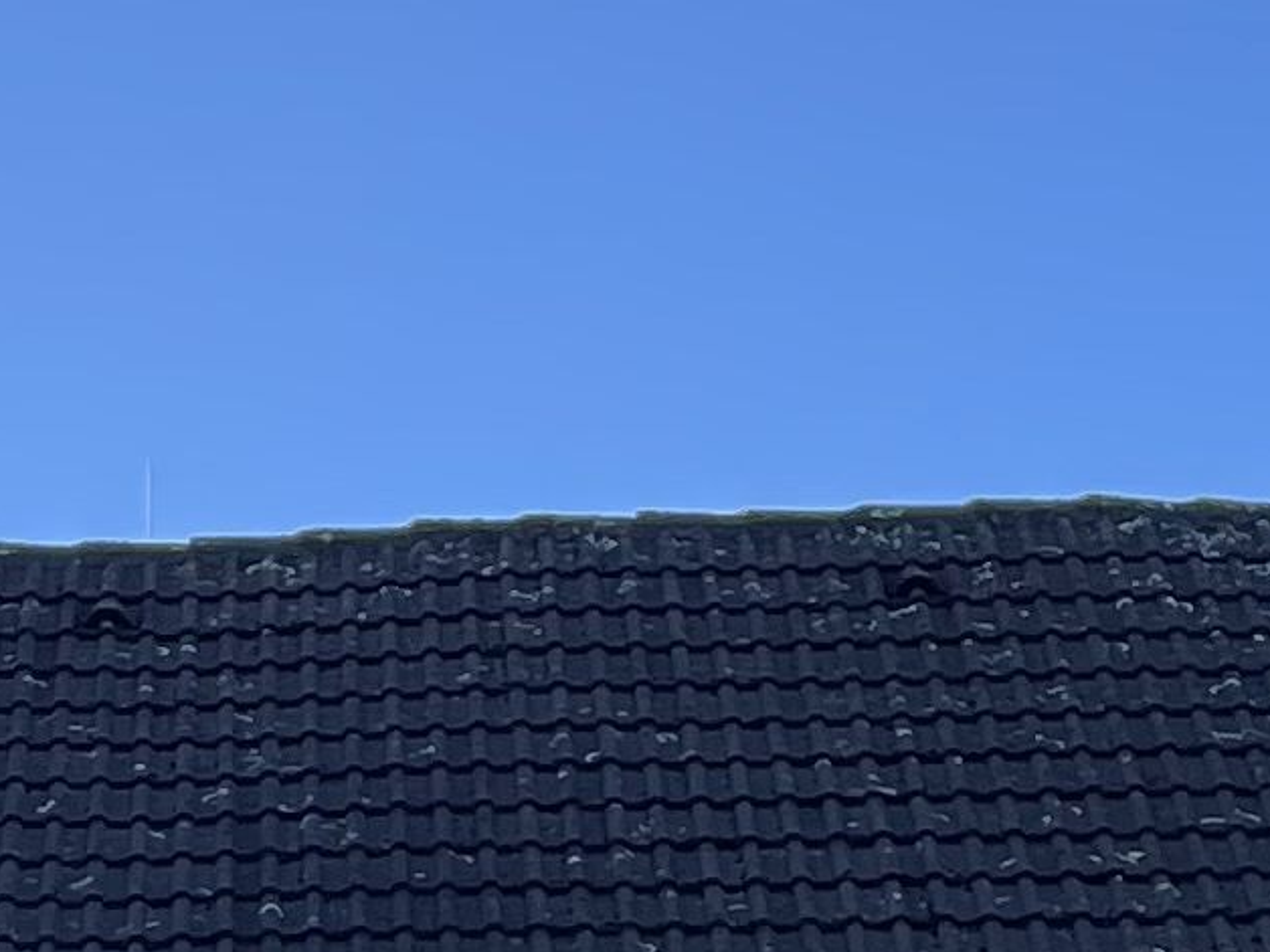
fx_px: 6127
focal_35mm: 167
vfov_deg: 8.3
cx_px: 152
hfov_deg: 11.8
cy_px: 2041
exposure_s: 1/842
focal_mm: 4.2
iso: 32
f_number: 1.6
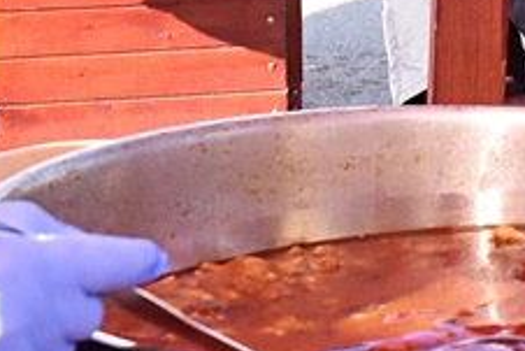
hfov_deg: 10.7
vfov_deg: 7.3
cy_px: -182
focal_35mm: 186
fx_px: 2714
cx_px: 734
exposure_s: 1/1000
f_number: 8
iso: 2500
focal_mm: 35
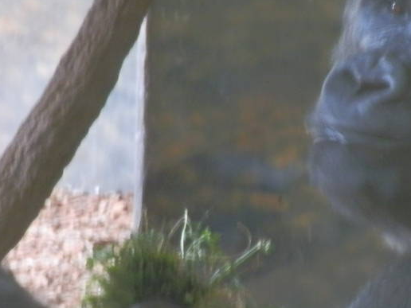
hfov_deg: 7.9
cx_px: 288
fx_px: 2980
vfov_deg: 5.9
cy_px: 221
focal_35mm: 251
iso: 200
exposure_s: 1/10
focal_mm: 14.64
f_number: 4.2
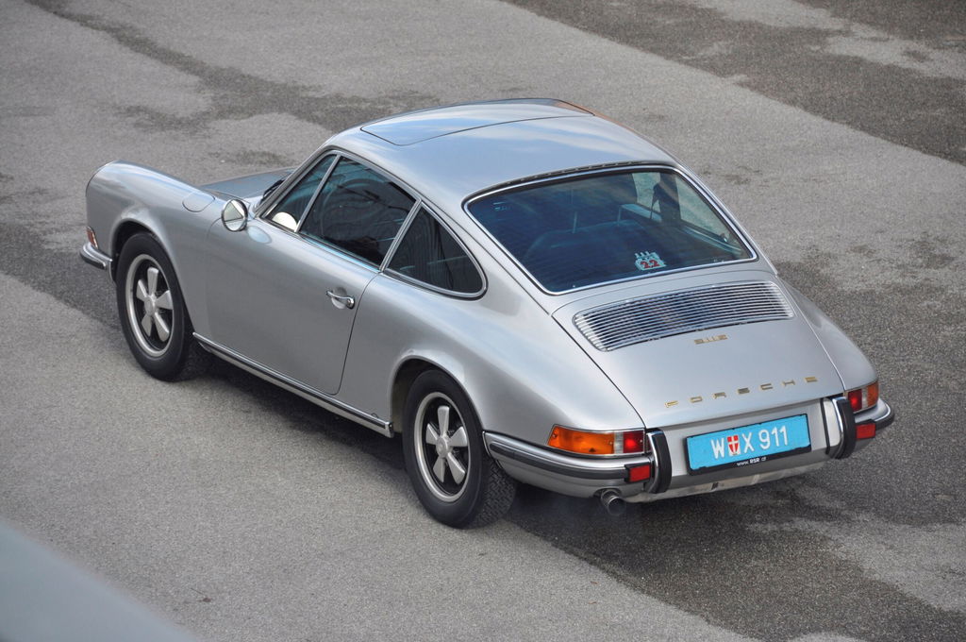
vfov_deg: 5.9
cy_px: 321
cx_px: 483
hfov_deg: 8.9
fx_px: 6231
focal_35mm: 232
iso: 500
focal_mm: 155
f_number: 6
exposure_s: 1/250
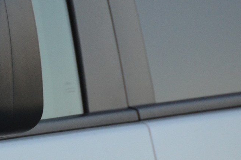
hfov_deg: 1.8
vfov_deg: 1.2
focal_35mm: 1154
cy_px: 226
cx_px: -149
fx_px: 7712
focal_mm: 200
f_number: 5.6
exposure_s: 1/500
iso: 1000
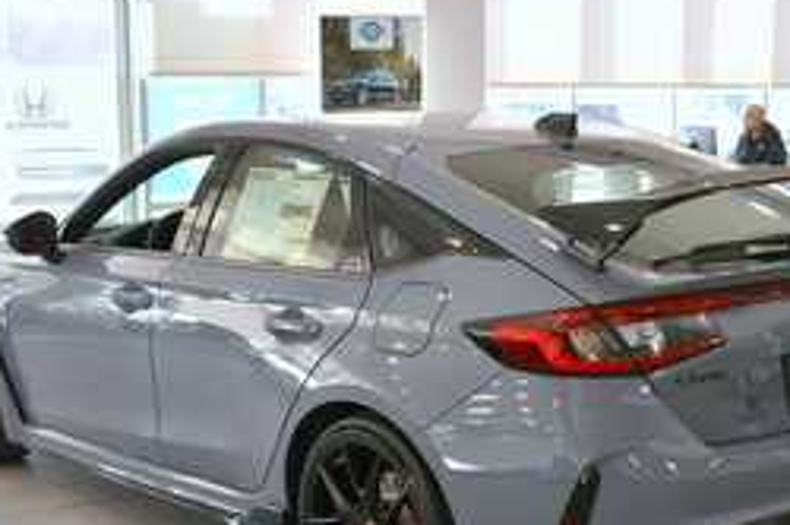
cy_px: 373
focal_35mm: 64
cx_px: 452
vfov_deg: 21.1
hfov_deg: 31.4
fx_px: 1403
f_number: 5
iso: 400
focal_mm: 27
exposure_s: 1/250
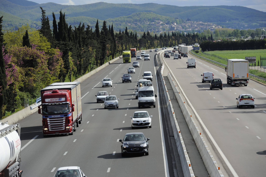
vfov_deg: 6.9
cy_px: 88
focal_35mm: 200
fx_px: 1477
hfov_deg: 10.3
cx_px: 133
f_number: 8
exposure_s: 1/500
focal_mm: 200
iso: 200
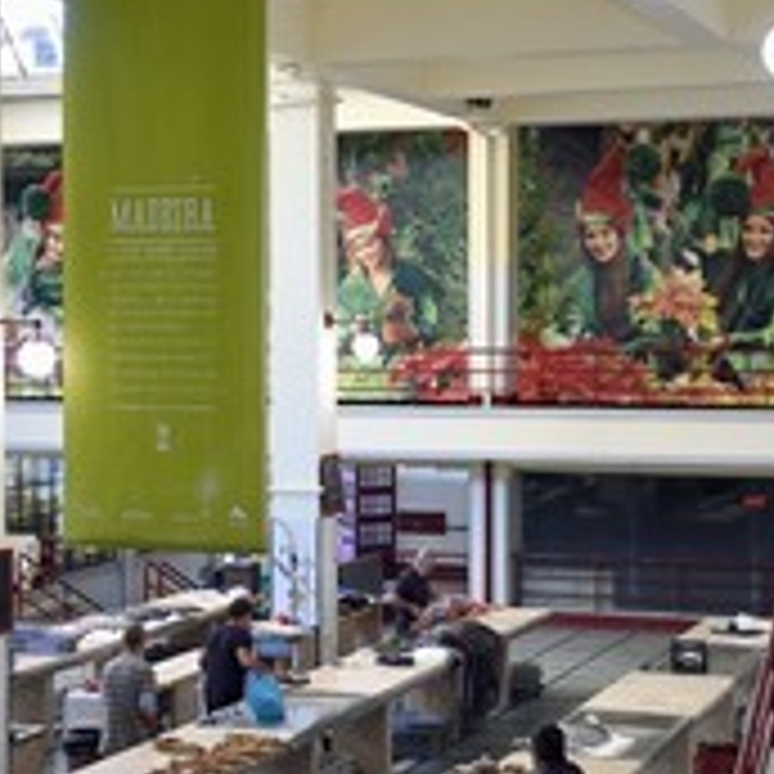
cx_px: 310
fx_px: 1998
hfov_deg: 21.9
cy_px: 432
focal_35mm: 79
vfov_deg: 21.9
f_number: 4.5
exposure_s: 1/80
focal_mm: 38
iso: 1000
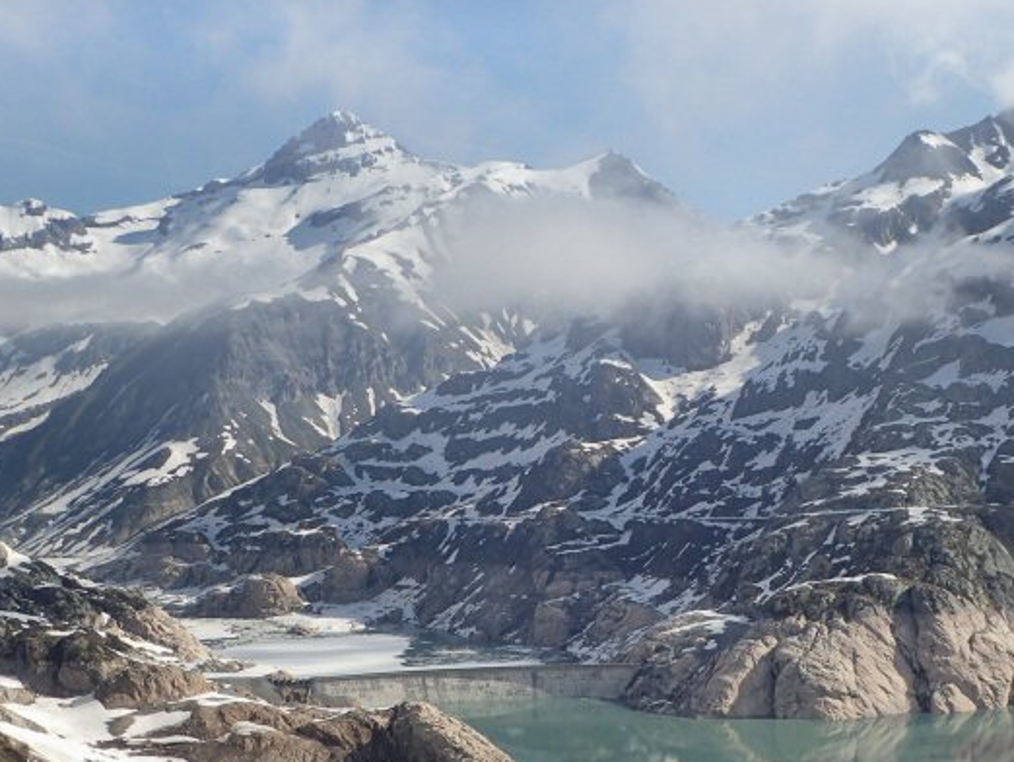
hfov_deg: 28.9
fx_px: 1964
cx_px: 618
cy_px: 492
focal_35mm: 67
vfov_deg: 21.9
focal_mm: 6.42
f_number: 3.5
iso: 100
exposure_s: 1/1000
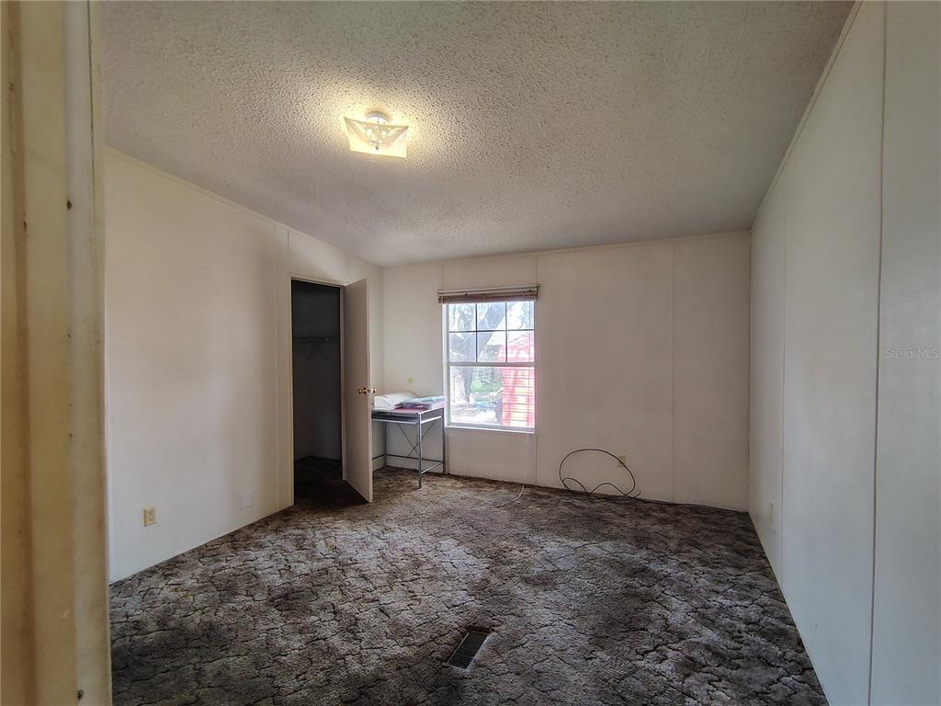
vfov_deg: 78.1
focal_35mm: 16
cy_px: 353
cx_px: 470
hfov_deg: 94.5
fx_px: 435
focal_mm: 2.13
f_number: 2.2
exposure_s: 1/40
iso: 422
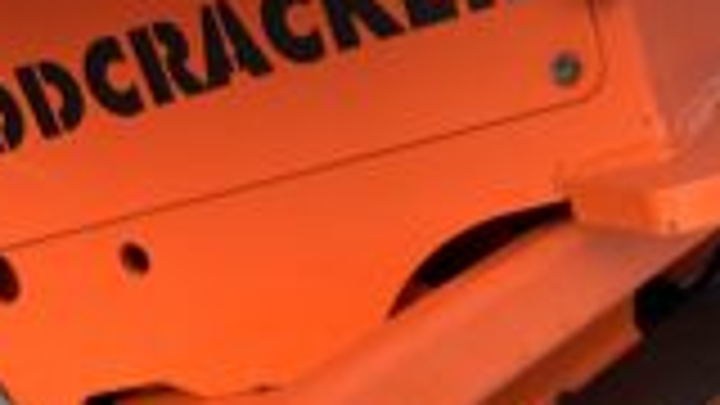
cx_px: 531
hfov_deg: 29.3
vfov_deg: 15.9
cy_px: 572
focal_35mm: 71
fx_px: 1355
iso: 16
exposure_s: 1/406
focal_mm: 3
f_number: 1.8
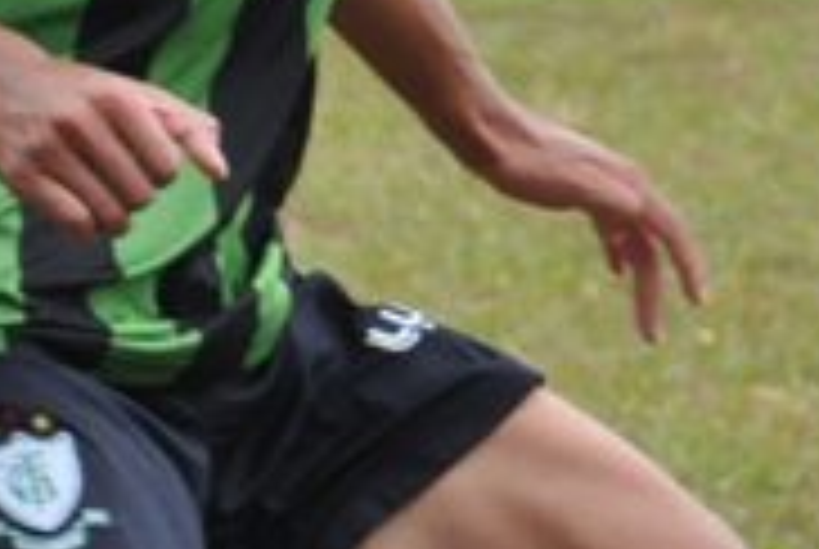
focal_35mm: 884
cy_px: 166
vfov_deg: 1.6
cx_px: 1822
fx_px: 20139
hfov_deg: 2.3
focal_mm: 105
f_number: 5.6
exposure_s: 1/800
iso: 800
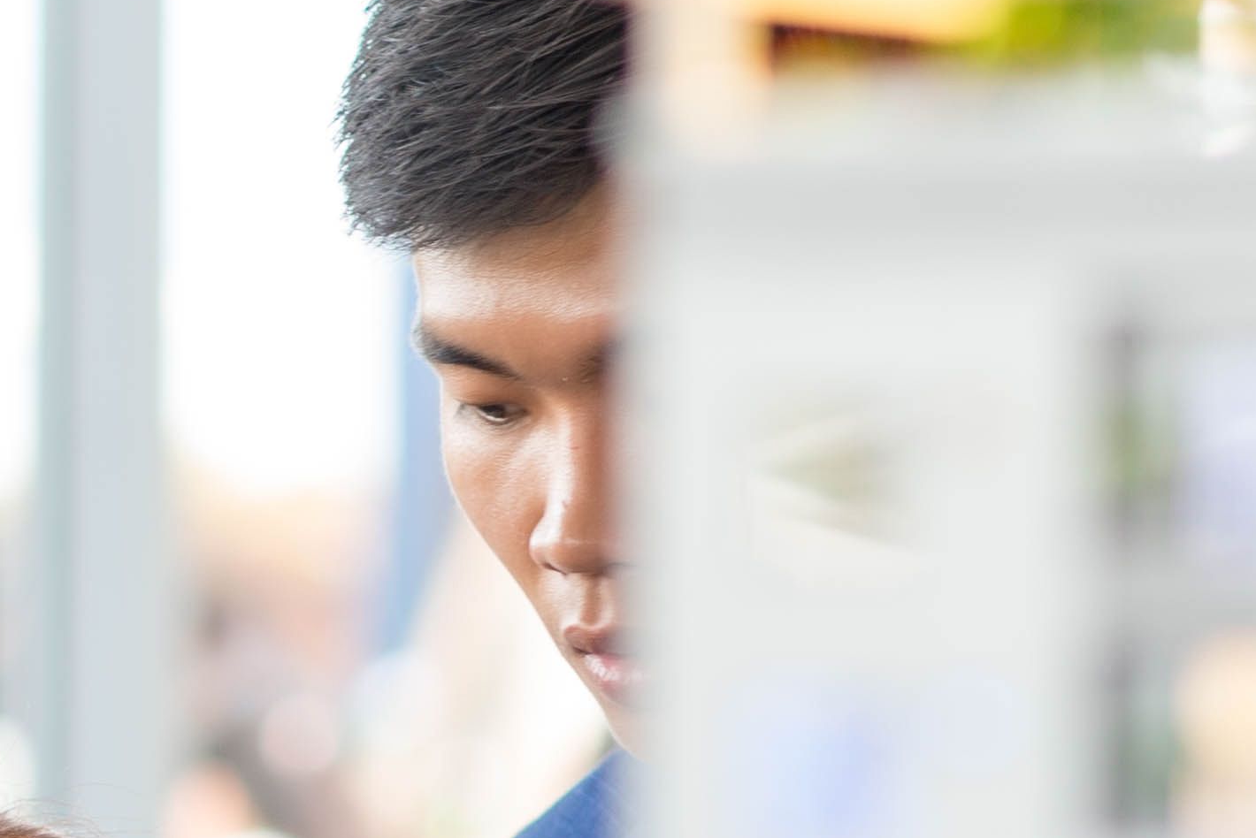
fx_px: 12564
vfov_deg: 3.8
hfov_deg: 5.7
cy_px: 1465
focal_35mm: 360
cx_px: -127
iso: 200
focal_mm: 85
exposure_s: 1/100
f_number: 2.8
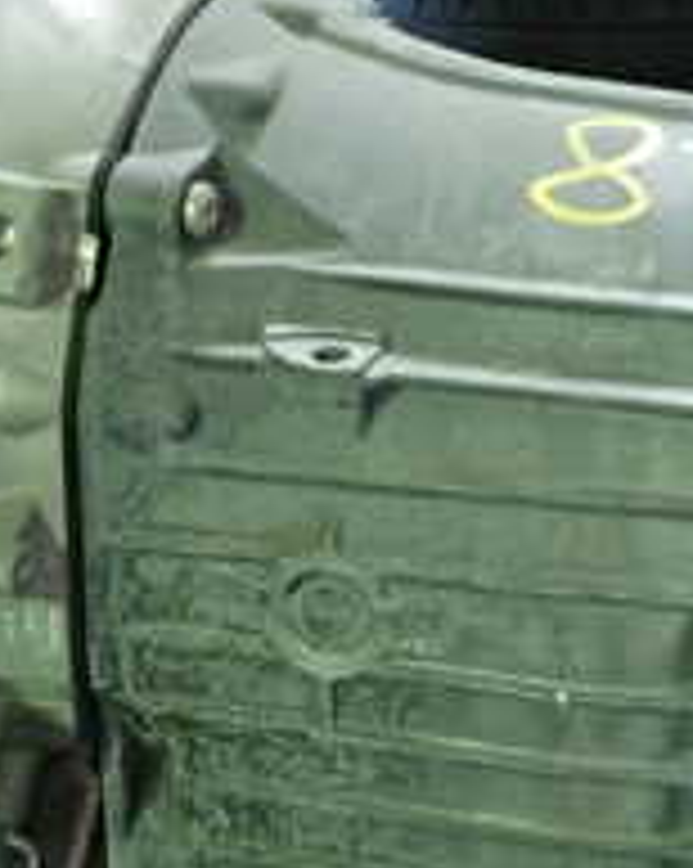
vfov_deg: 21.0
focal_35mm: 91
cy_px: 490
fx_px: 2337
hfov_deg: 16.8
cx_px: 536
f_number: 2.3
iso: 500
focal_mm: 5.4
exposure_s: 1/30
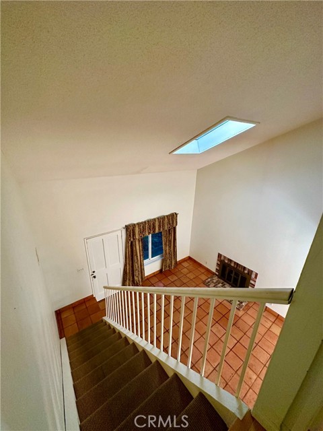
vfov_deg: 102.1
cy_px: 216
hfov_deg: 85.7
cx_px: 162
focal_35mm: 14
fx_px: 174
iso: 400
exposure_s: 1/60
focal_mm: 2.22
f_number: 2.2
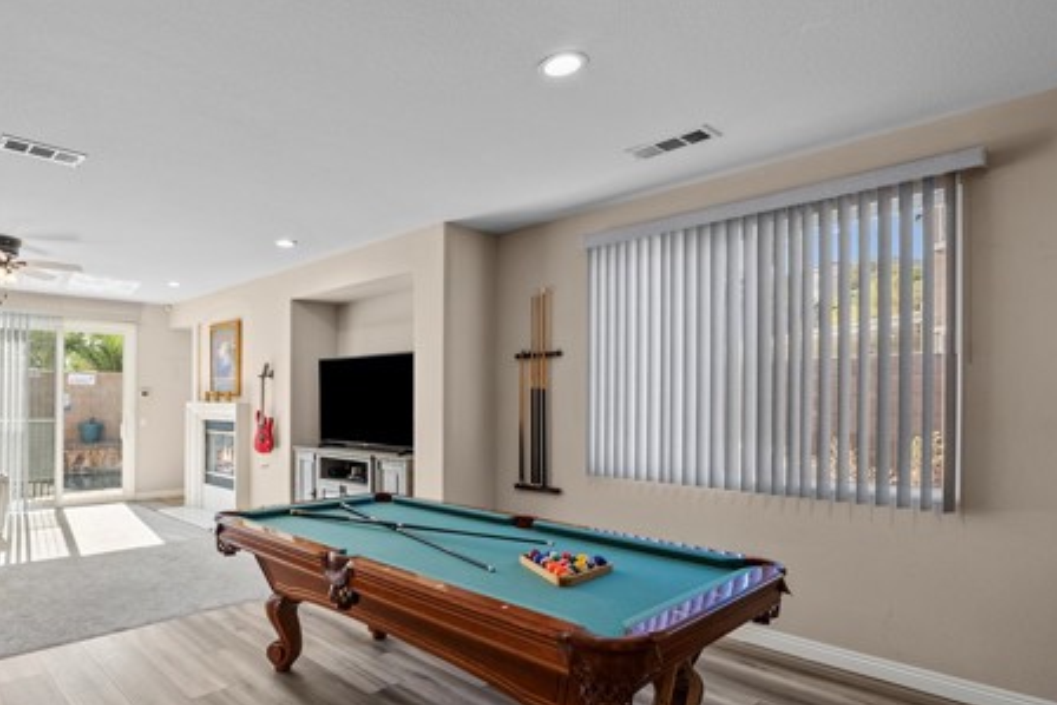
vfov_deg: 61.7
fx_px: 587
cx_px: 368
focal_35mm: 20
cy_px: 404
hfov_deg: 81.6
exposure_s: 1/8
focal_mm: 14
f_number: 9
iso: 250
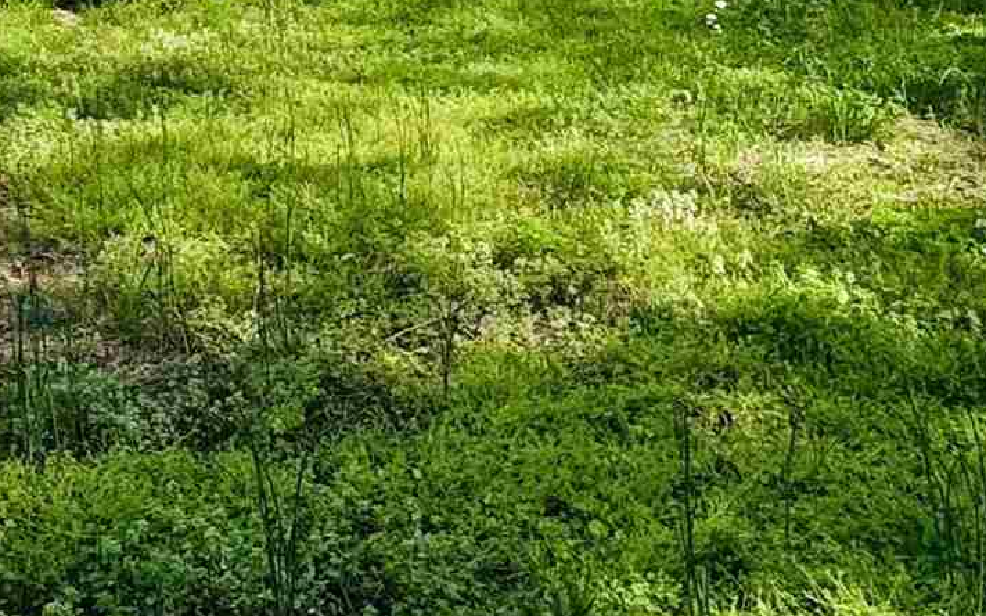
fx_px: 1720
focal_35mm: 64
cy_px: -346
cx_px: -80
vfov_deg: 17.9
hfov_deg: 29.1
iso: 50
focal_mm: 2.22
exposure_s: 1/1506
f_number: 2.2
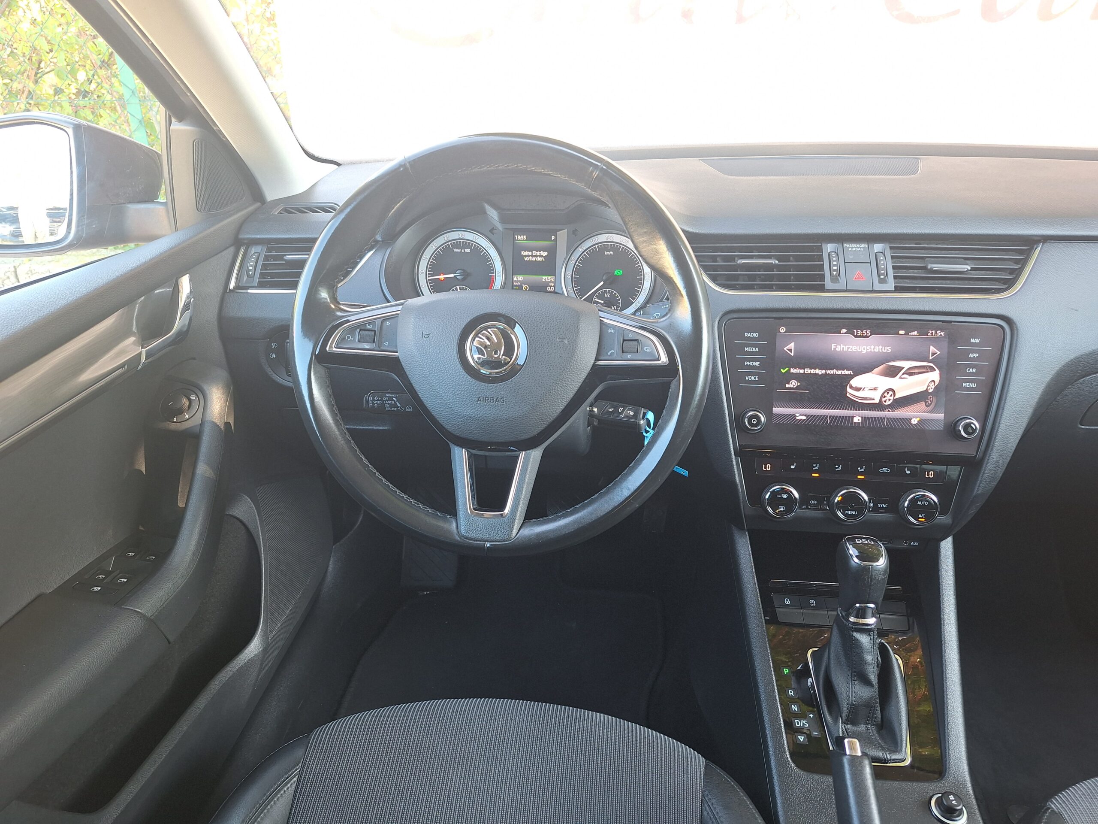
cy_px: 412
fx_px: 730
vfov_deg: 58.9
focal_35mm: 23
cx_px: 549
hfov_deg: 73.9
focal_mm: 5.54
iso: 80
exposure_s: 1/40
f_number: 1.8
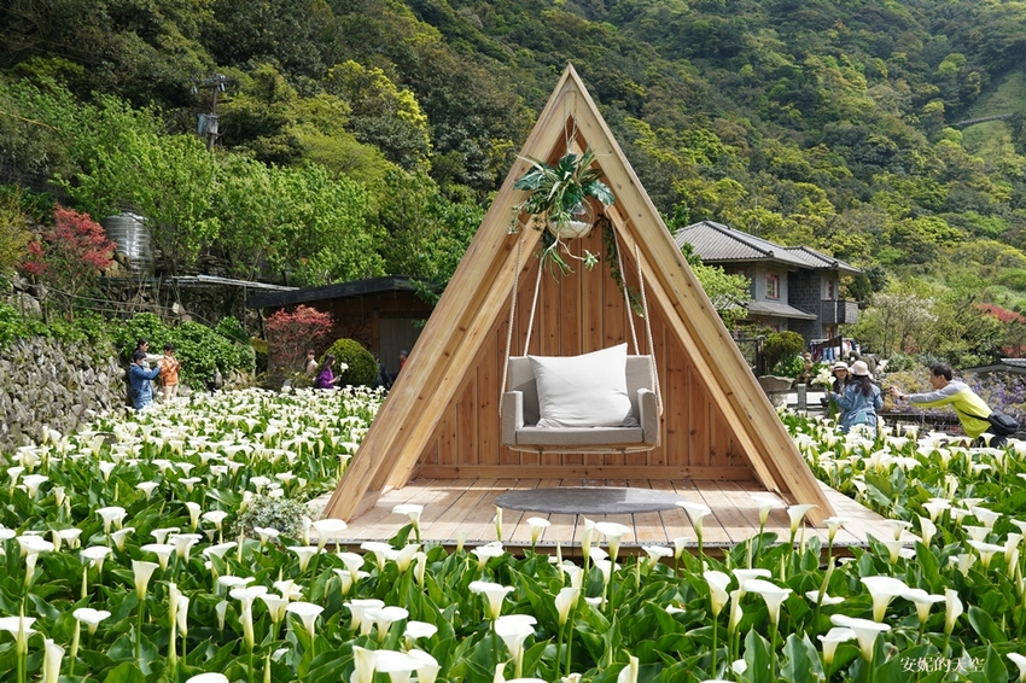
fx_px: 1154
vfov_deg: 33.0
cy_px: 342
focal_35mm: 40
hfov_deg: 47.9
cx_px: 513
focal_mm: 27
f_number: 5
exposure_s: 1/320
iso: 125
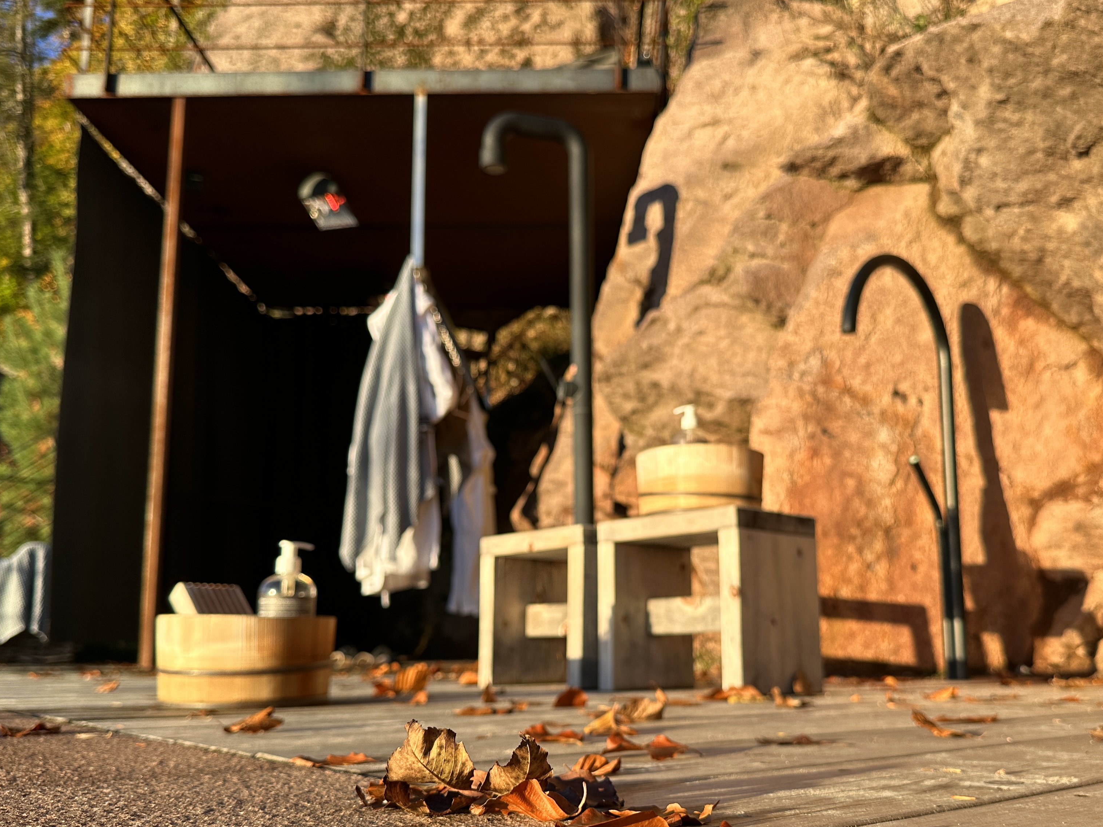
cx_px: 597
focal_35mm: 32
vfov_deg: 44.0
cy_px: 487
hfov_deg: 56.7
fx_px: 1020
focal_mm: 6.86
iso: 80
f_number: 1.78
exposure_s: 1/1517
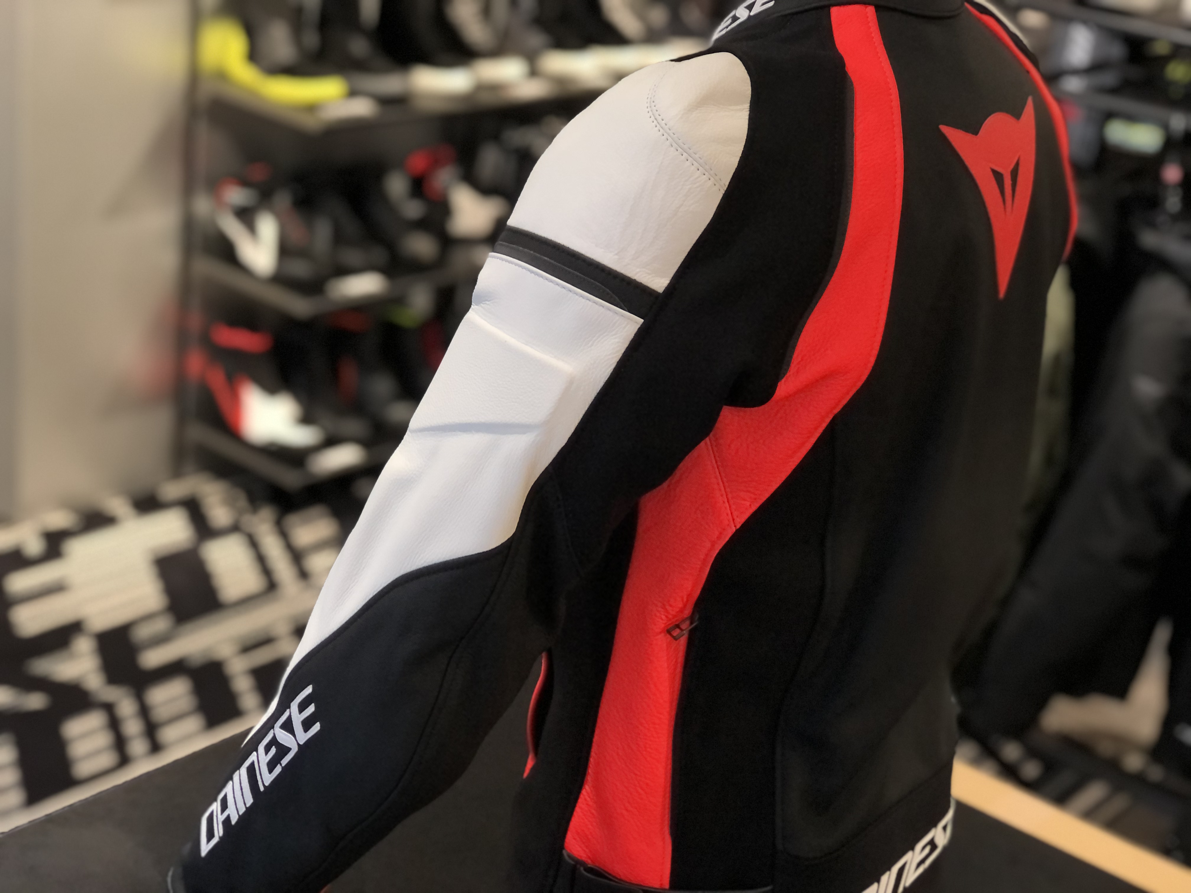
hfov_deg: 33.8
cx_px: 596
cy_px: 446
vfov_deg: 25.7
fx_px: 1961
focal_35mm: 57
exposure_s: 1/30
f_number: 2.8
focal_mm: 6.6
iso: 80
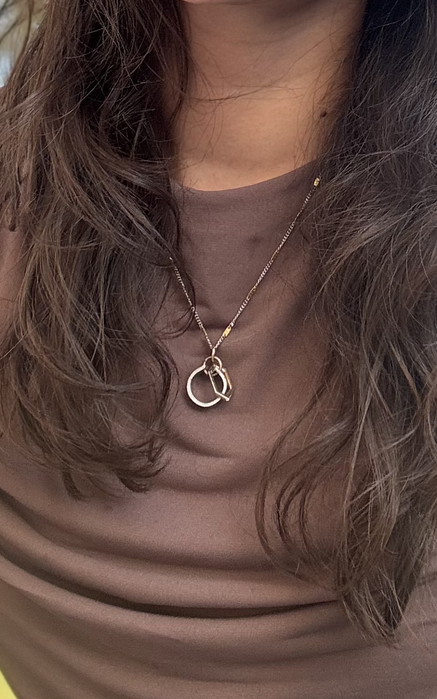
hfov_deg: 17.1
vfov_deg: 25.8
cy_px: 0
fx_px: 1448
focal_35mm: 76
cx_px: 304
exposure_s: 1/120
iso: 40
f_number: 1.9
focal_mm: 2.69
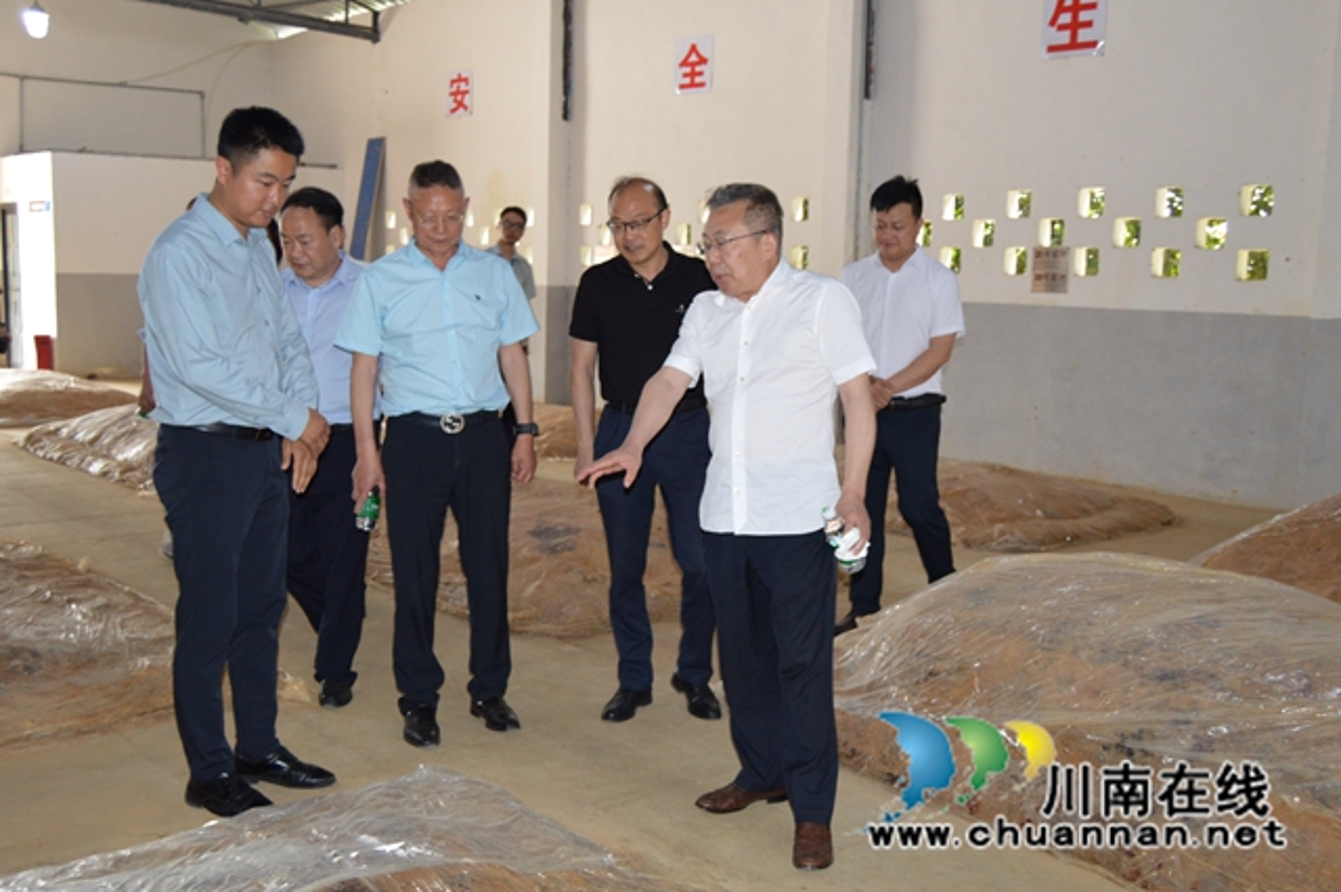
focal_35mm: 36
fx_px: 1340
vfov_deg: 36.8
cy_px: 446
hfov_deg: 53.2
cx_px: 670
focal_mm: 24
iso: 1000
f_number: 3.8
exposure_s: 1/60
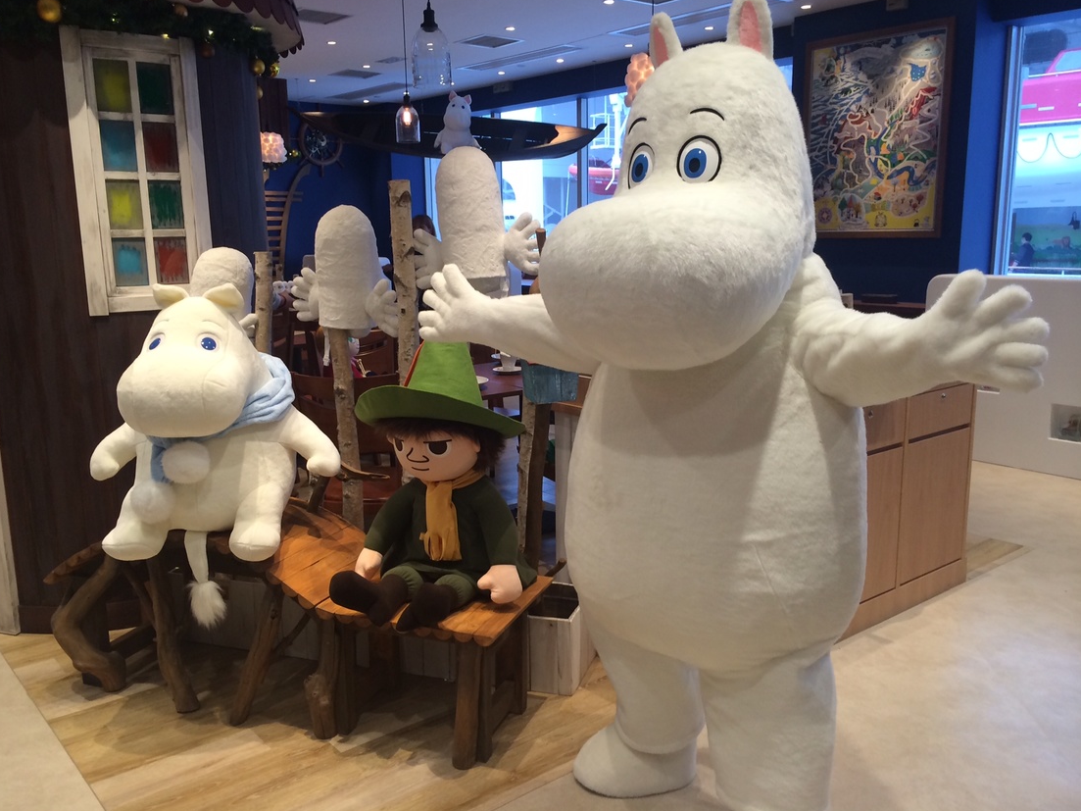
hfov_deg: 58.4
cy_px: 405
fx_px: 968
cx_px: 530
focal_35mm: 31
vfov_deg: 45.4
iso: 50
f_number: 2.2
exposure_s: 1/33
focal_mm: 4.12
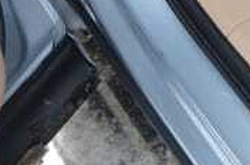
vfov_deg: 10.3
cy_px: -157
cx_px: 436
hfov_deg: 14.8
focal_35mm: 123
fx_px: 851
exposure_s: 1/60
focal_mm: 18
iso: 800
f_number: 4
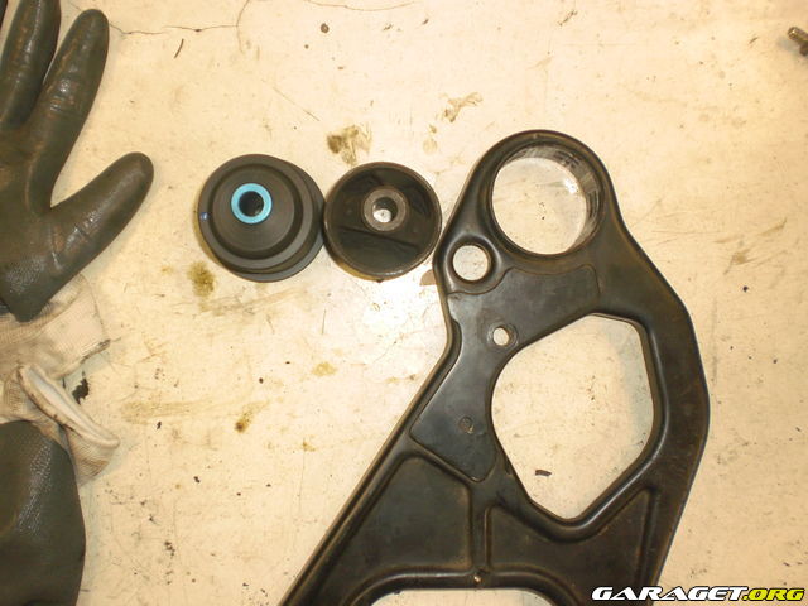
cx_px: 404
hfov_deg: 51.4
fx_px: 840
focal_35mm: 36
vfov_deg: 39.7
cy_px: 303
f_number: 3.1
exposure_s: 1/60
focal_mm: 6.3
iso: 200
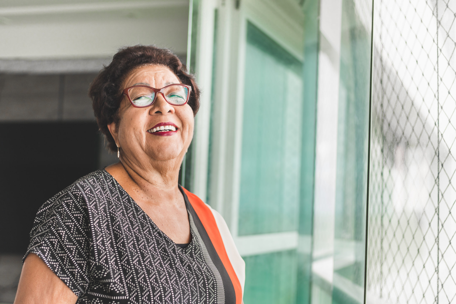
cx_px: 228
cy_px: 152
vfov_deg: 25.5
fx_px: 671
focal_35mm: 53
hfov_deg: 37.6
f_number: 2
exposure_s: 1/200
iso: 160
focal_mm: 35.3
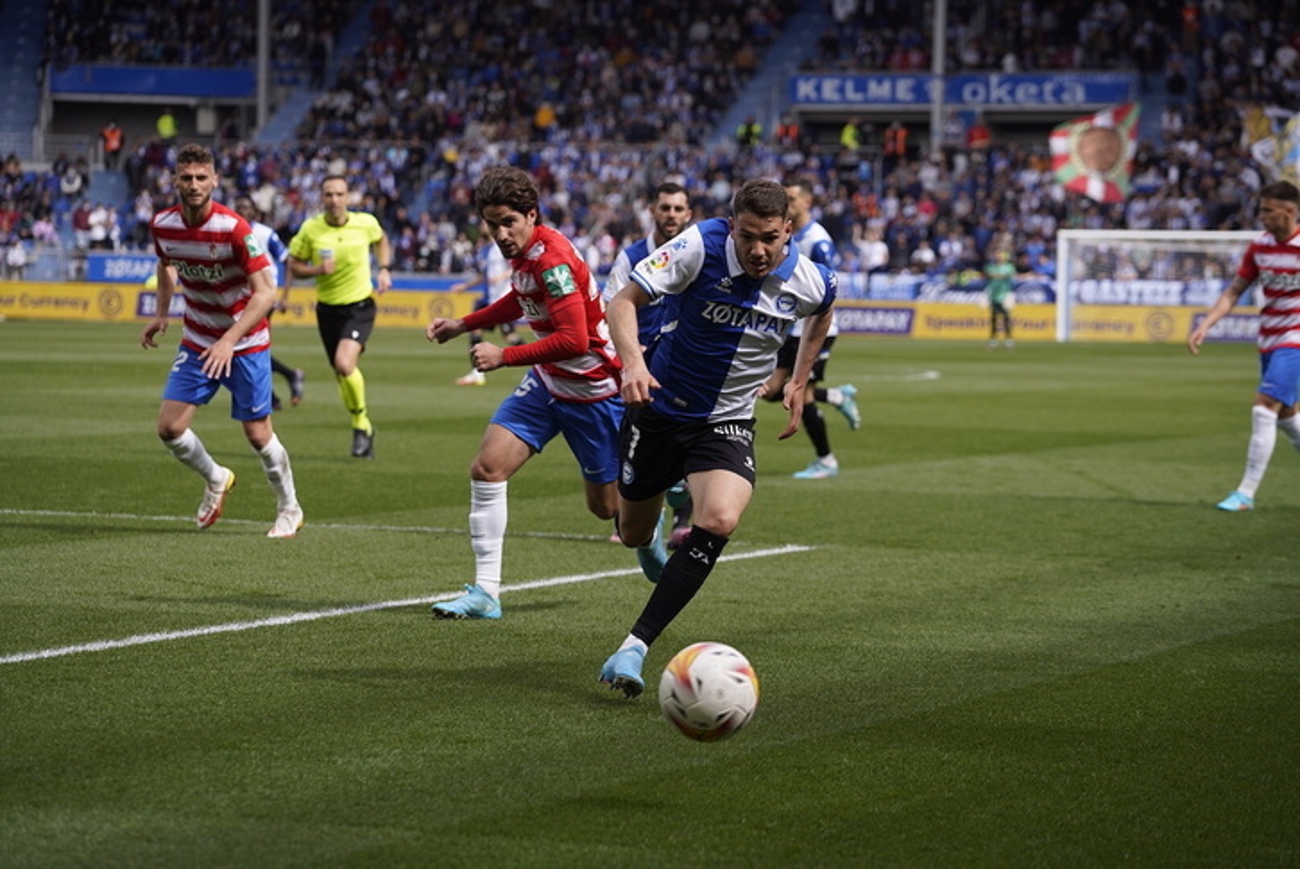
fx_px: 4733
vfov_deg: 10.5
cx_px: 650
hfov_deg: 15.6
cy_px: 434
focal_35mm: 131
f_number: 4.5
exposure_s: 1/1000
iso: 200
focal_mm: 131
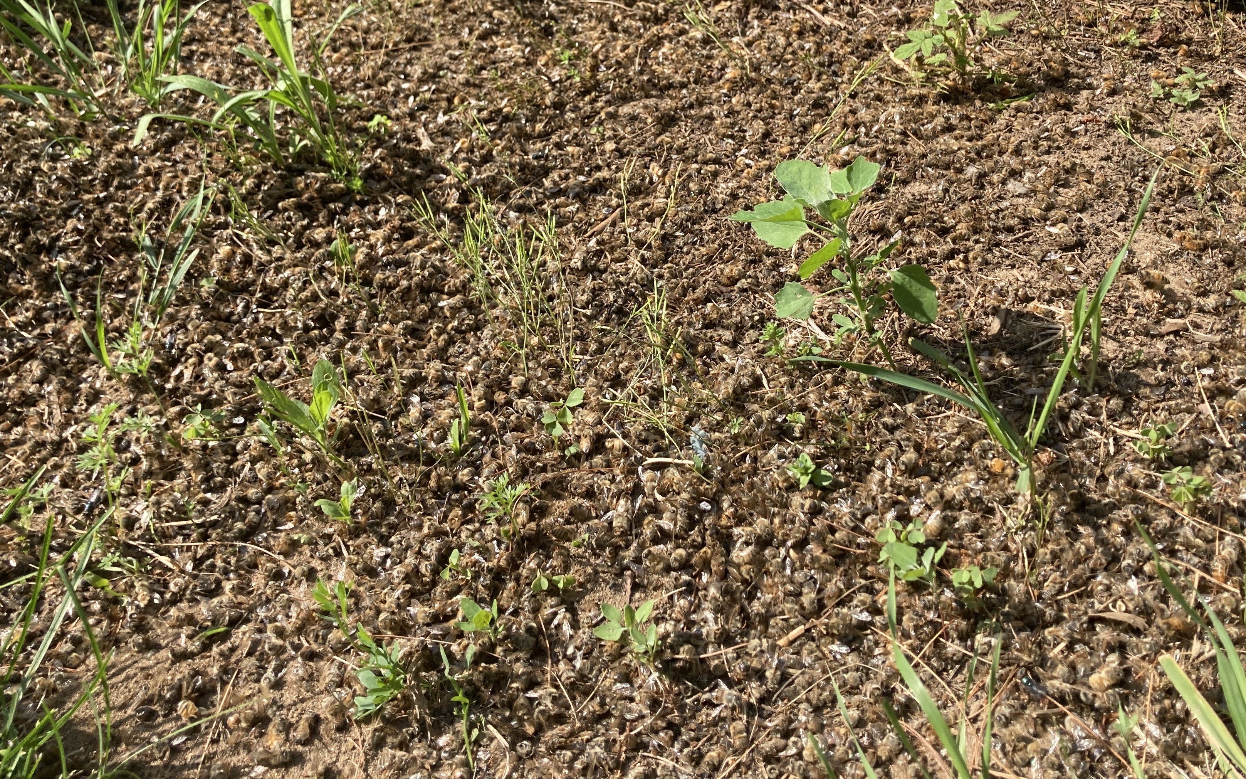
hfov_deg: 52.7
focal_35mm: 37
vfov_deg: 33.8
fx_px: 1256
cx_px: 642
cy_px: 199
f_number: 1.8
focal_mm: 3.99
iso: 20
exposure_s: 1/738
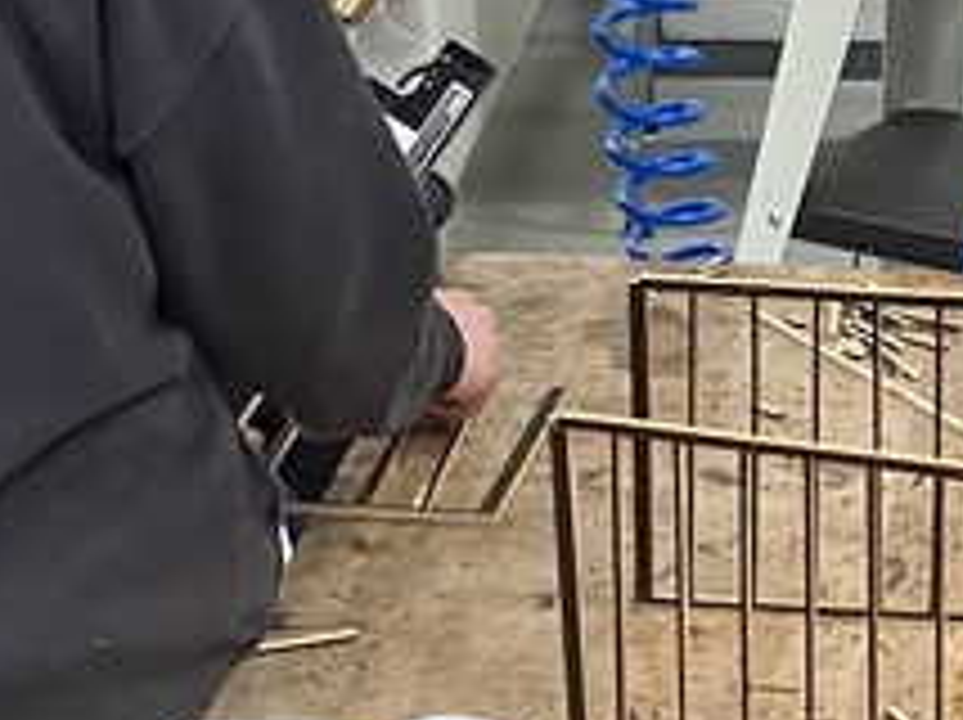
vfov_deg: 11.0
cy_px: 346
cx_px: 1238
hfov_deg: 14.2
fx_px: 3724
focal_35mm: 134
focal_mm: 3.99
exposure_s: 1/60
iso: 100
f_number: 1.8
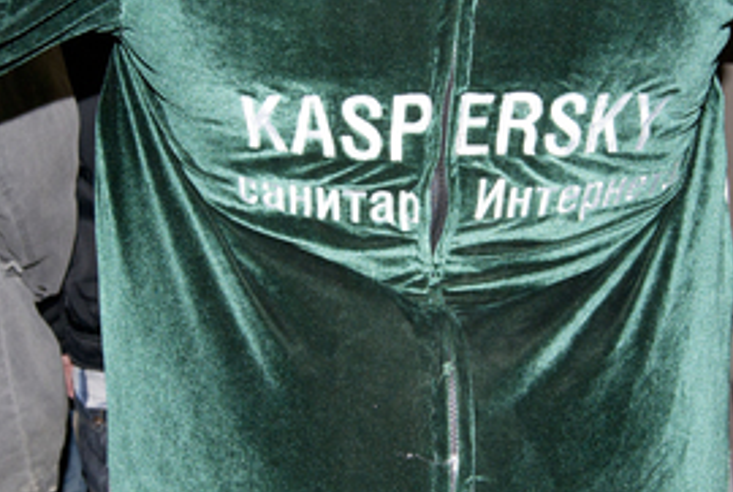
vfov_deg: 22.7
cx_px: 413
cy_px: 230
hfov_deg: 33.3
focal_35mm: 60
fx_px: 1224
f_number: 5.6
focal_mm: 24
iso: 400
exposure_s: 1/60
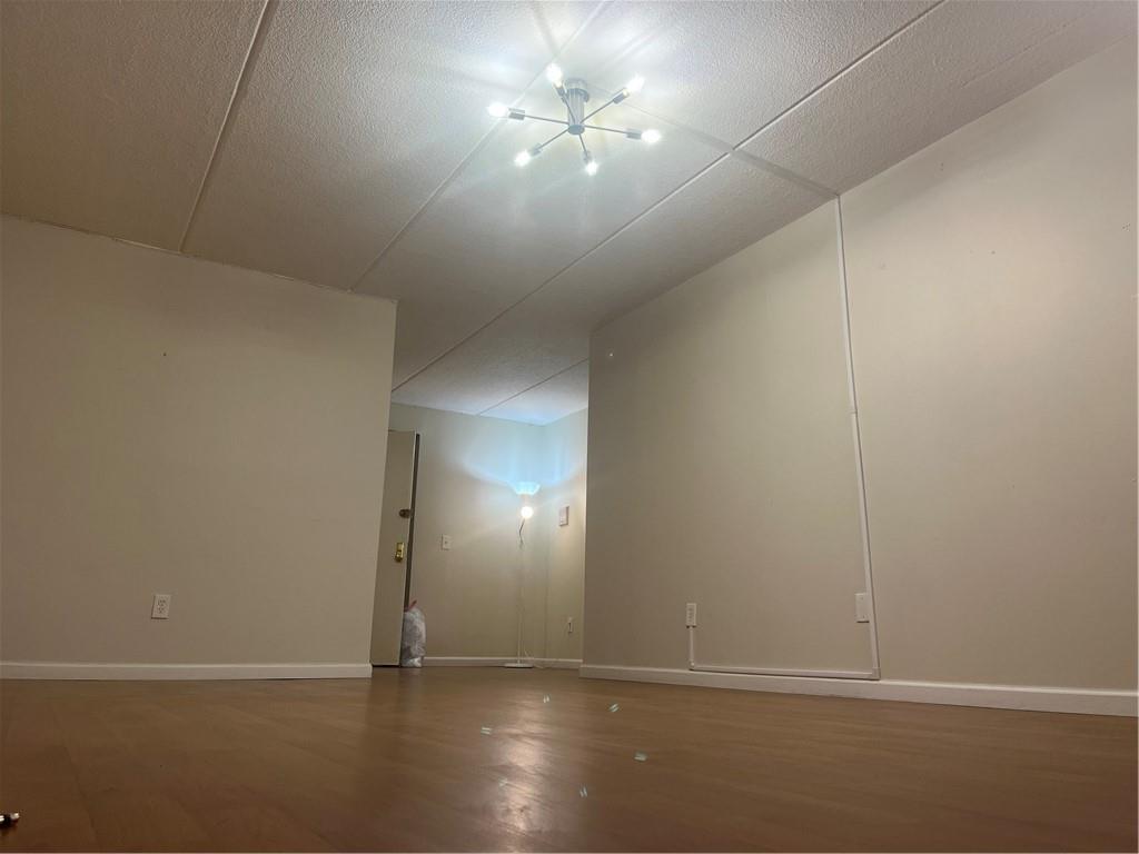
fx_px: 856
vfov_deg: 53.1
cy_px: 427
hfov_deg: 67.3
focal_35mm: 26
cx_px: 570
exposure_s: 1/60
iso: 80
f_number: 1.6
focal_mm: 5.1
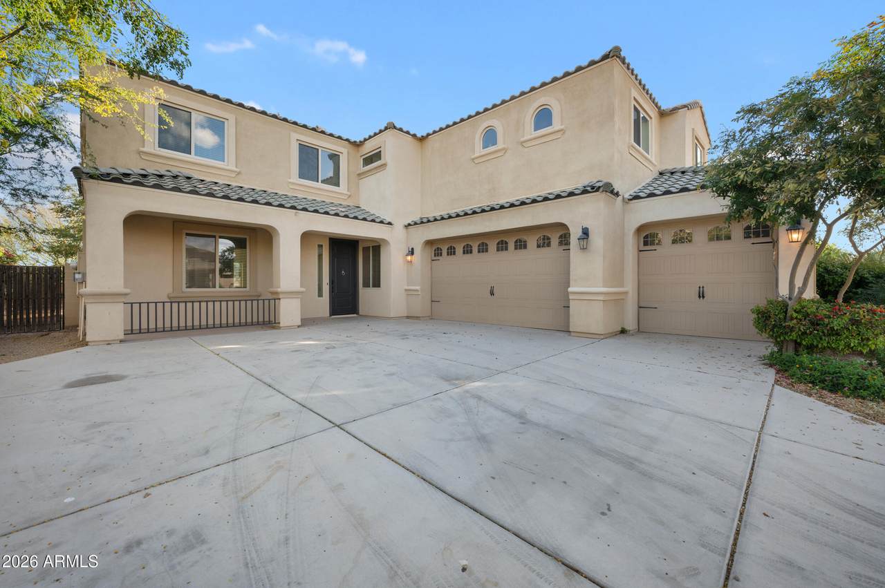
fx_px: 344
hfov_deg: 104.3
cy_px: 294
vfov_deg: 81.1
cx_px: 442
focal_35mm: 14
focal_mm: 14
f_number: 9
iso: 320
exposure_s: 1/15
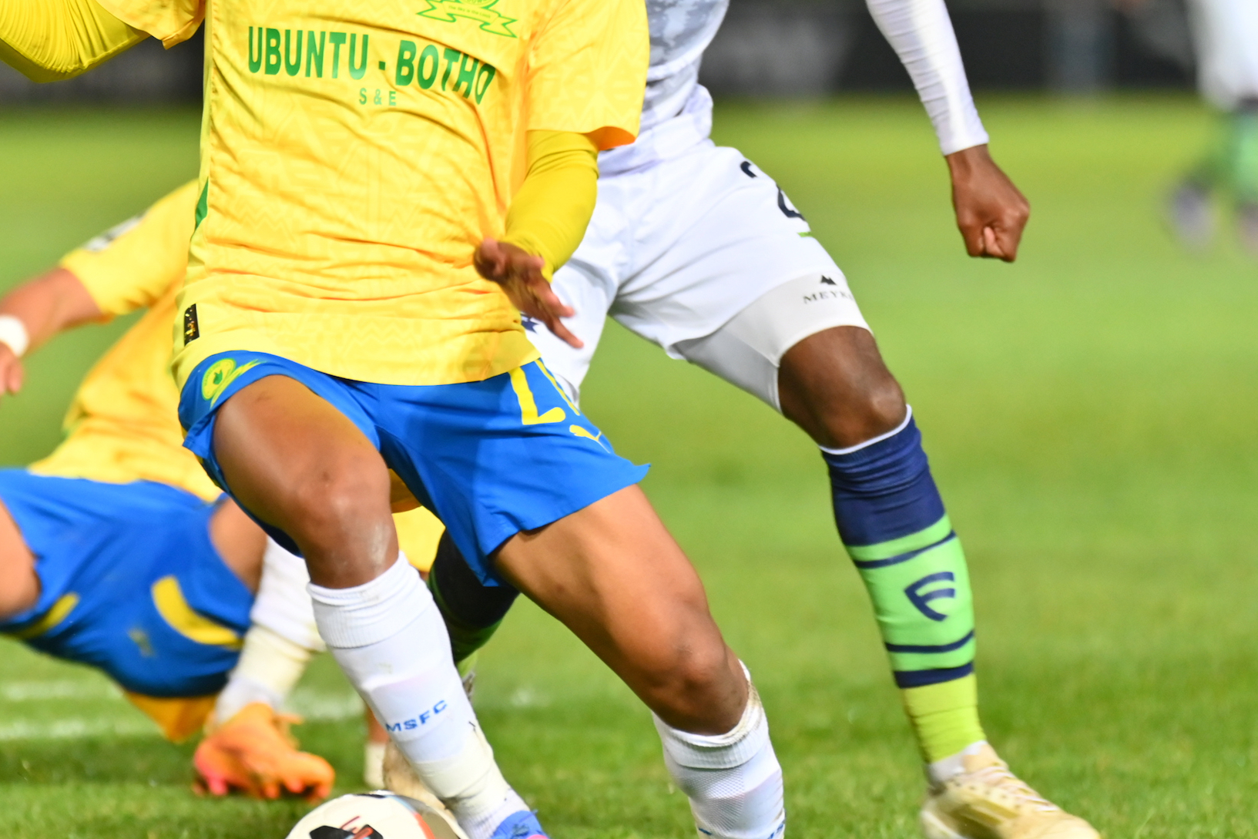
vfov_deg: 3.1
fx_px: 15411
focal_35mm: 441
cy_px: 269
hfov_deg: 4.7
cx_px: 482
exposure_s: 1/1000
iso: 1250
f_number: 2.8
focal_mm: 240
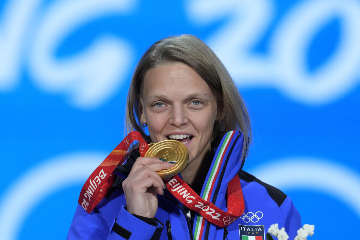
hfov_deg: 3.4
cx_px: 180
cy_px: 120
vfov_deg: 2.3
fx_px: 6000
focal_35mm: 600
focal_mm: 400
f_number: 4.5
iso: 2000
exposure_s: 1/500
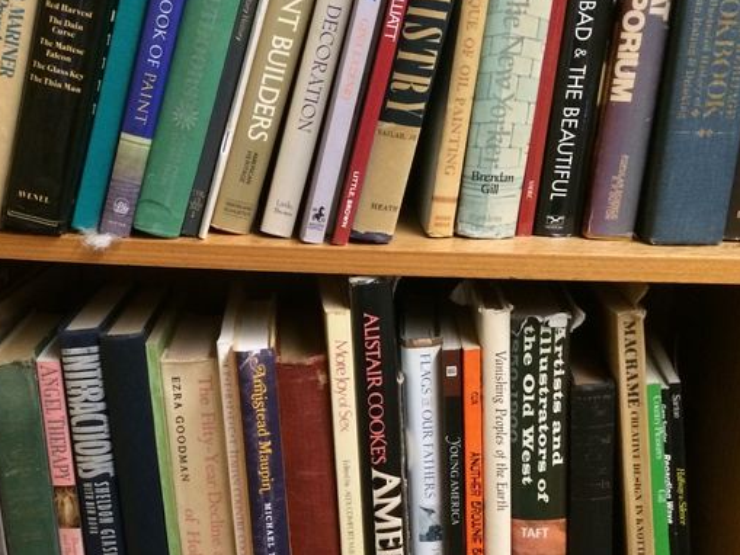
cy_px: 387
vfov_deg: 27.3
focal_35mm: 53
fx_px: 1133
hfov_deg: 35.4
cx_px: 190
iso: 320
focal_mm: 4.12
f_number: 2.2
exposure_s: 1/30
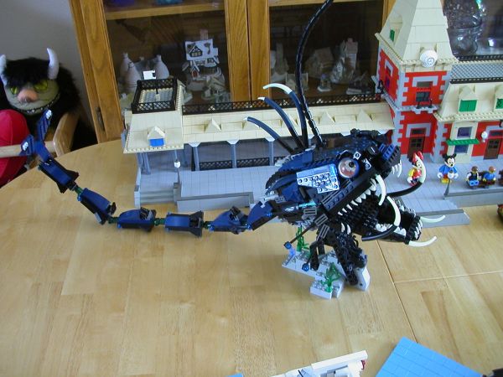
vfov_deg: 38.7
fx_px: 538
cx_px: 252
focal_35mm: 37
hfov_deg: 50.1
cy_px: 188
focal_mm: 5.6
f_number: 2.7
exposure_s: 1/17.3
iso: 100
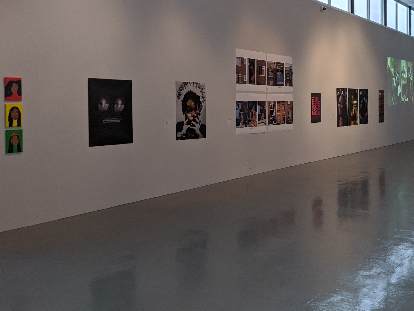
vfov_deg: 38.4
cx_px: 230
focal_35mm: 37
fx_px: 443
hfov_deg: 50.0
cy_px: 118
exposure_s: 1/99.9
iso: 75
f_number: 1.8
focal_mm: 4.44
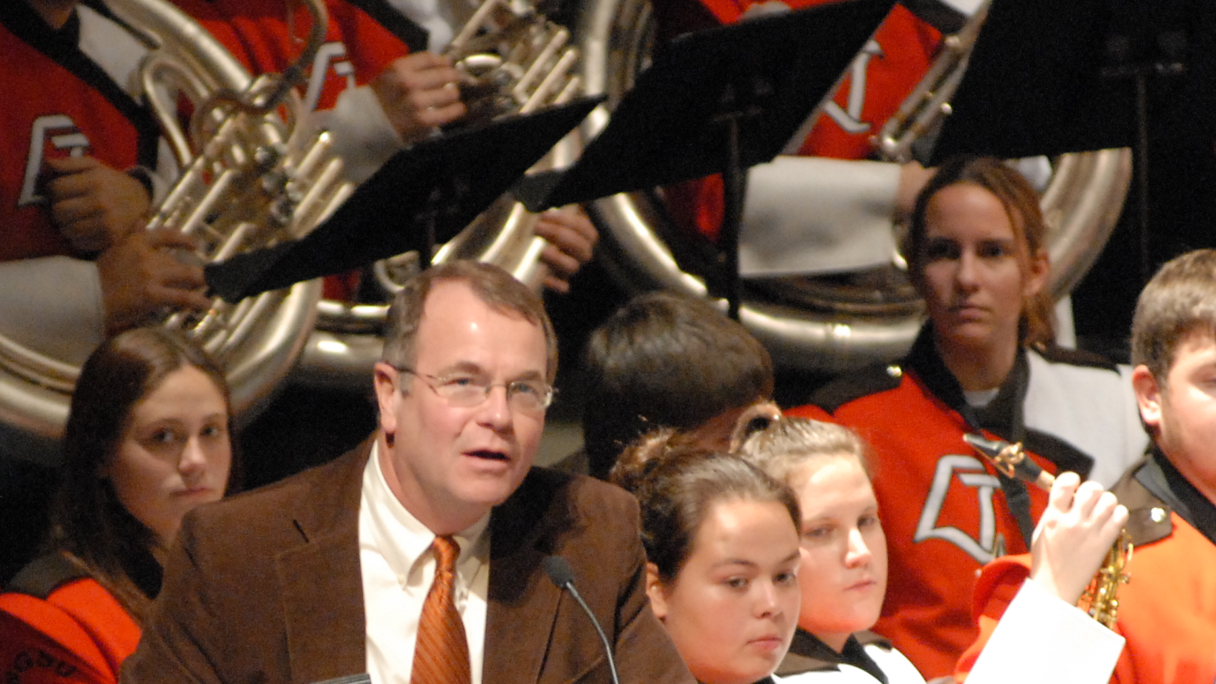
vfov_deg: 1.8
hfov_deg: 3.2
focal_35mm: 676
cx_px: 424
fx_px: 21799
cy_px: 568
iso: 1600
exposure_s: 1/50
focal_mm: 200
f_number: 3.5
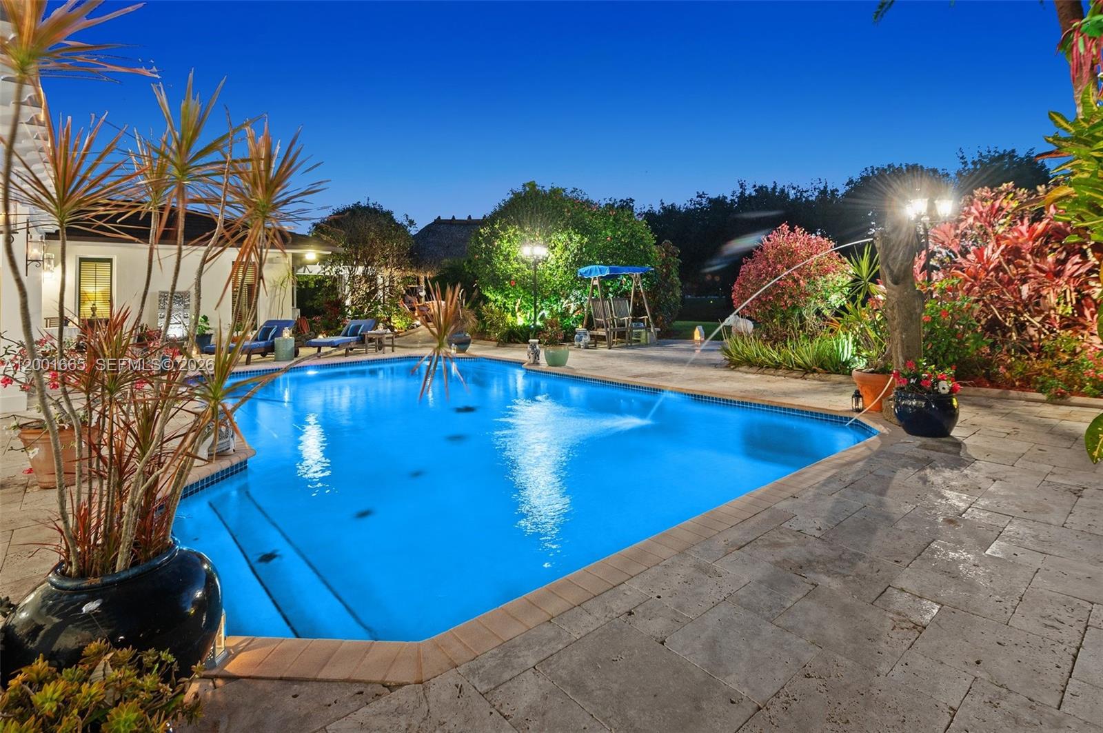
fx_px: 490
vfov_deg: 73.6
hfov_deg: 96.8
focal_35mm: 16
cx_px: 552
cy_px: 366
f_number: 8
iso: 200
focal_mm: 16
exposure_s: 3
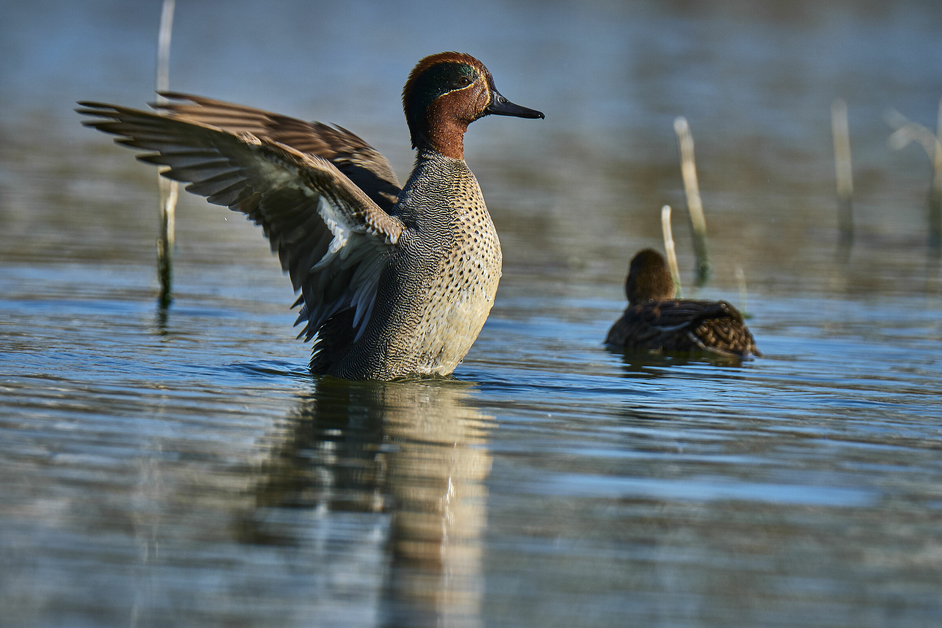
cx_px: 471
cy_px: 314
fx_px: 21978
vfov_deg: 1.6
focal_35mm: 840
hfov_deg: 2.5
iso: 500
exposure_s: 1/800
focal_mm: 560
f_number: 9
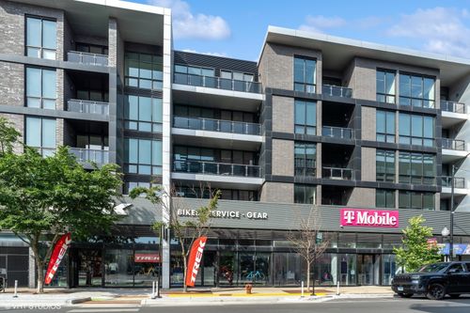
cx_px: 235
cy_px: 156
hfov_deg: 96.8
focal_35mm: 16
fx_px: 209
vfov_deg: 73.7
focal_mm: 16
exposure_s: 1/3200
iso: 320
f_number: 8
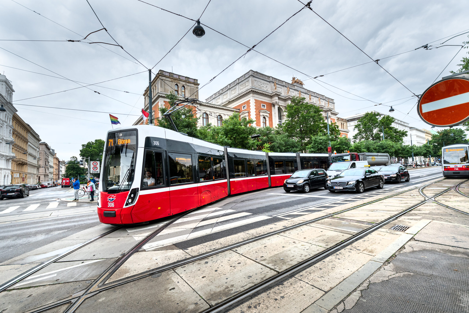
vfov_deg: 77.3
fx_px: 195
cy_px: 156
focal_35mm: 15
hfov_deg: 100.4
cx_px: 234
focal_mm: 10
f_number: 5.6
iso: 320
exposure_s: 1/250
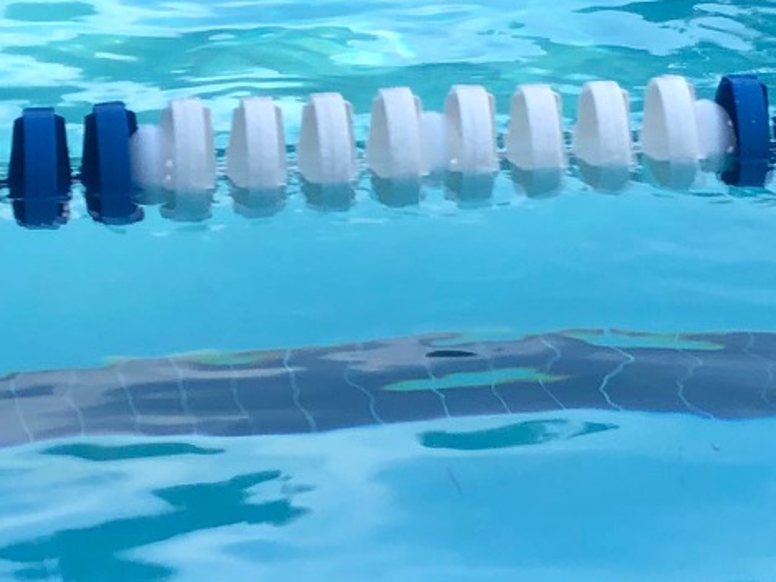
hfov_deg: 7.9
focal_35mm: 245
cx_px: 1256
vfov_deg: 5.9
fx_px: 5494
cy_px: -612
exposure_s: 1/134
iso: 20
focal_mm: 6.6
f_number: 2.8
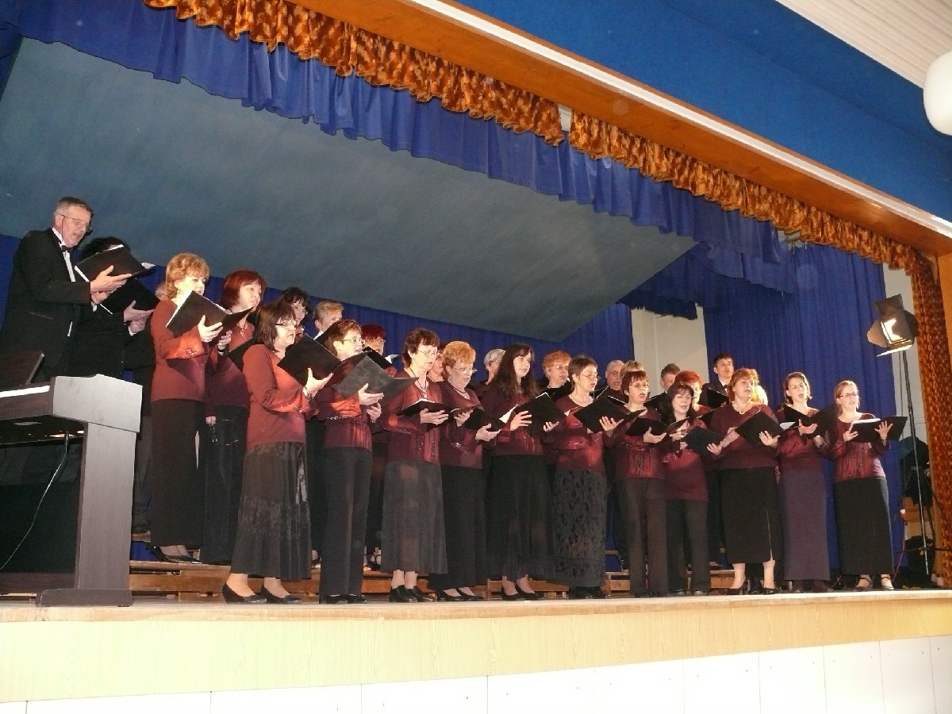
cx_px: 476
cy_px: 357
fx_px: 963
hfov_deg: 52.6
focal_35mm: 35
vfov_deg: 40.7
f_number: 2.8
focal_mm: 7.4
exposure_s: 1/30
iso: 400
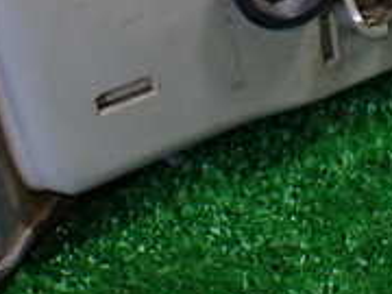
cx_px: 292
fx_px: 1132
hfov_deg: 19.5
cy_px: -57
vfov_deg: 14.3
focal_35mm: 100
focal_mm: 5.4
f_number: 2.3
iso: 400
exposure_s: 1/125
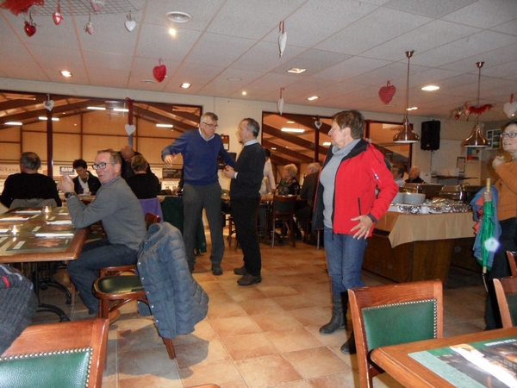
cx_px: 258
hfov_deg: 71.6
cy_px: 194
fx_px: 358
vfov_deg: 56.8
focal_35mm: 24
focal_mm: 3.9
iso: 480
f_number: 3.2
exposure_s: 1/30
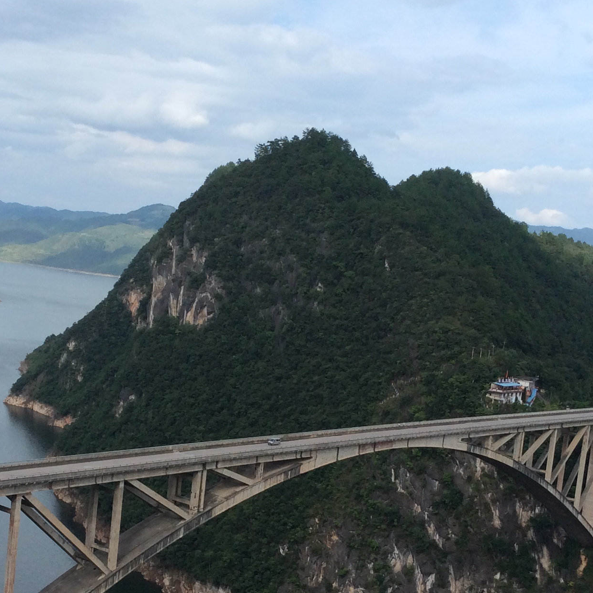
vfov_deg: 28.0
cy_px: 386
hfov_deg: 28.1
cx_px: 240
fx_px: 1182
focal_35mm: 61
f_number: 2.4
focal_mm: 3.3
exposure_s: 1/1192
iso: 32
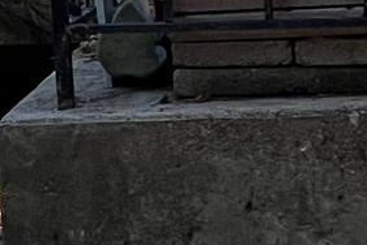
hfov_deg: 3.5
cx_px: 563
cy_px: -507
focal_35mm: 583
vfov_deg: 2.3
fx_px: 5949
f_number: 2.8
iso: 32
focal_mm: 9
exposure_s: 1/167
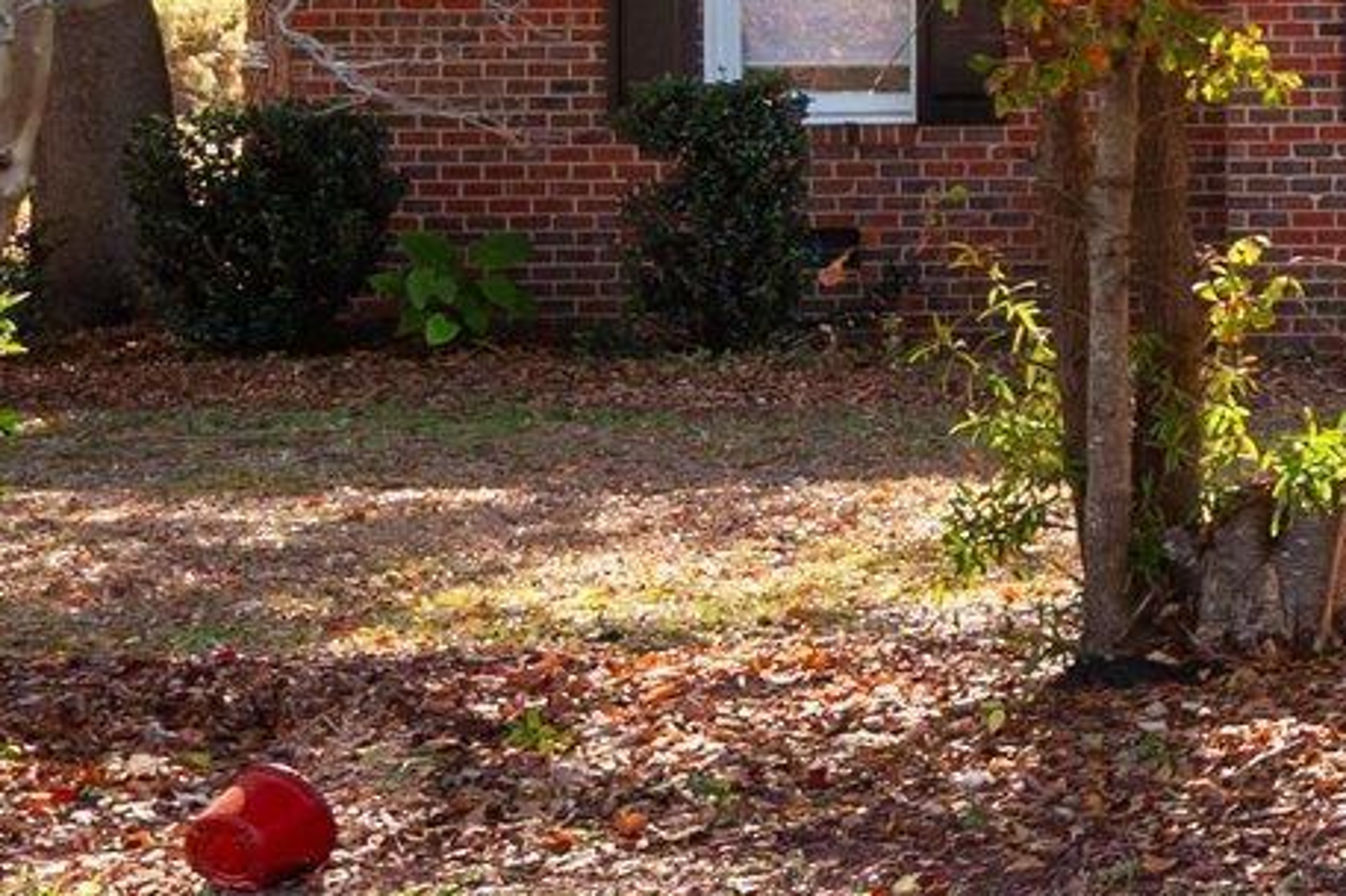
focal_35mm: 103
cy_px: -186
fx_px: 3848
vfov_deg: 12.9
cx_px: 2636
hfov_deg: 15.9
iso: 400
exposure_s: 1/160
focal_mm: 23
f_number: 6.3
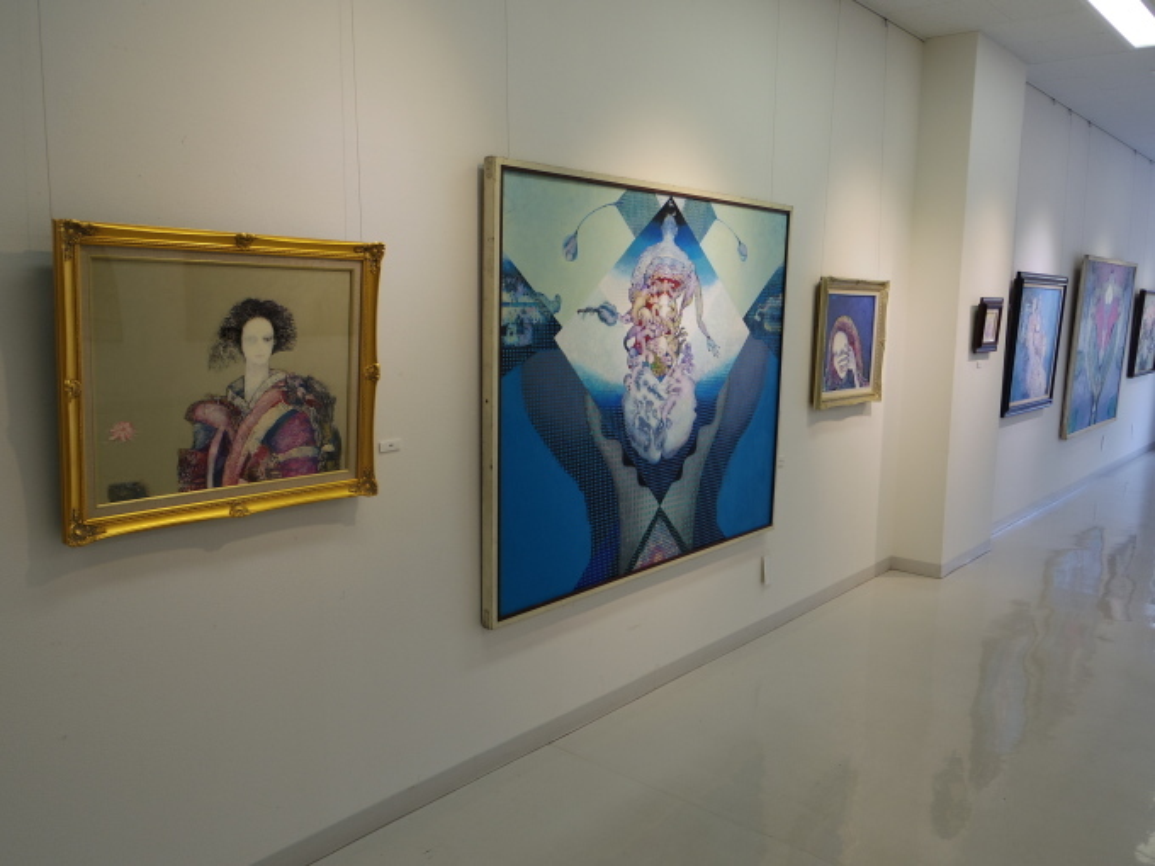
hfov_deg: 61.7
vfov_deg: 48.2
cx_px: 578
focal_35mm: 29
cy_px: 433
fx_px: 968
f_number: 3.2
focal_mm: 6.2
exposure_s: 1/80
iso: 100
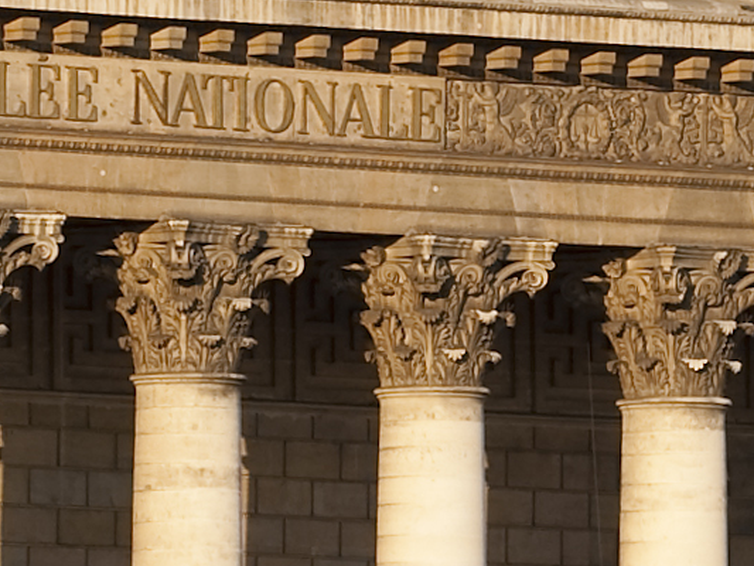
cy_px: 205
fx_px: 24401
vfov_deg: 1.3
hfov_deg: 1.8
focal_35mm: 1120
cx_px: 614
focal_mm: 150
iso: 200
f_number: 8
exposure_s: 1/160
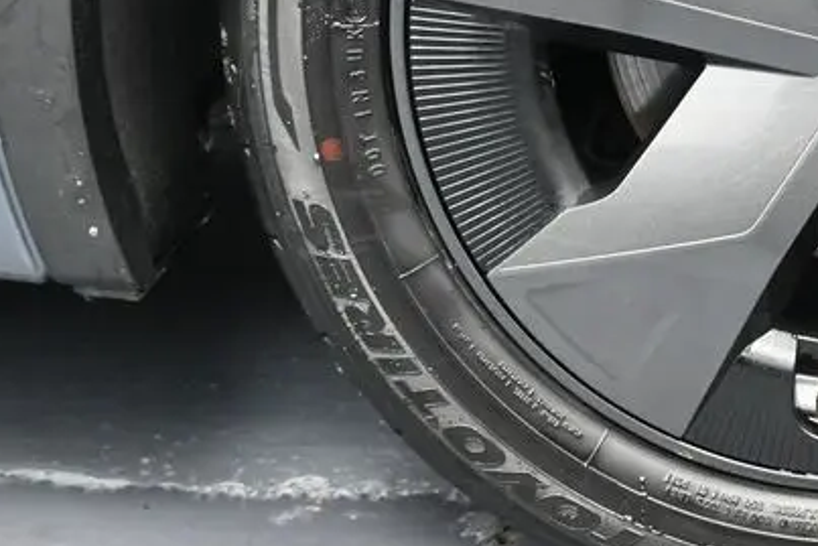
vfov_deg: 14.1
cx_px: 828
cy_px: -15
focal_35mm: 95
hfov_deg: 20.7
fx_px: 2165
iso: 2000
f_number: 4.2
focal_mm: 25
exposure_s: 1/125
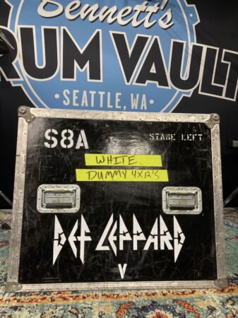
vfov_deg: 63.5
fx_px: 257
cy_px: 159
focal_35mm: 28
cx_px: 119
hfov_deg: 49.7
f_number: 1.8
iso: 125
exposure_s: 1/60
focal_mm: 3.99
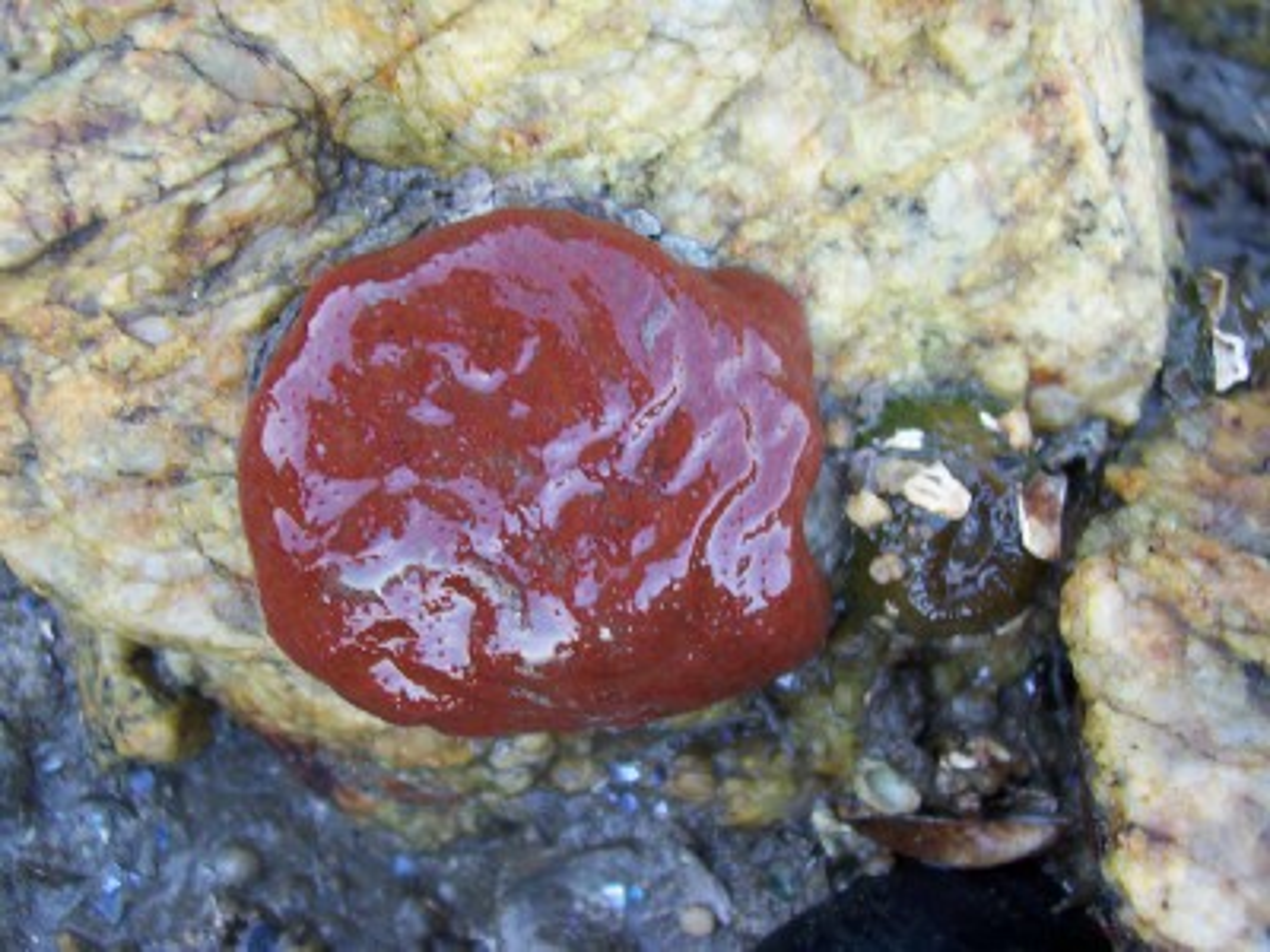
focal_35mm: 37
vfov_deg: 38.7
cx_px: 635
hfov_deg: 50.1
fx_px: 1357
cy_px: 476
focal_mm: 5.6
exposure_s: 1/45
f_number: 2.8
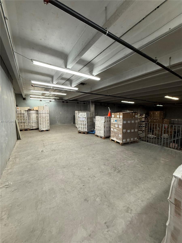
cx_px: 91
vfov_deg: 102.1
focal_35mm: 14
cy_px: 122
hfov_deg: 85.7
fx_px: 98
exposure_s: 1/120
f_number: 2.2
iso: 500
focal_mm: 2.22
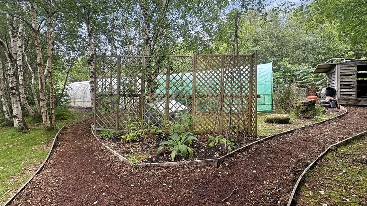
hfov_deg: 99.4
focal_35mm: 16
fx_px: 156
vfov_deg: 67.1
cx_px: 183
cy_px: 99
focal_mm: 2.22
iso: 40
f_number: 2.2
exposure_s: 1/143
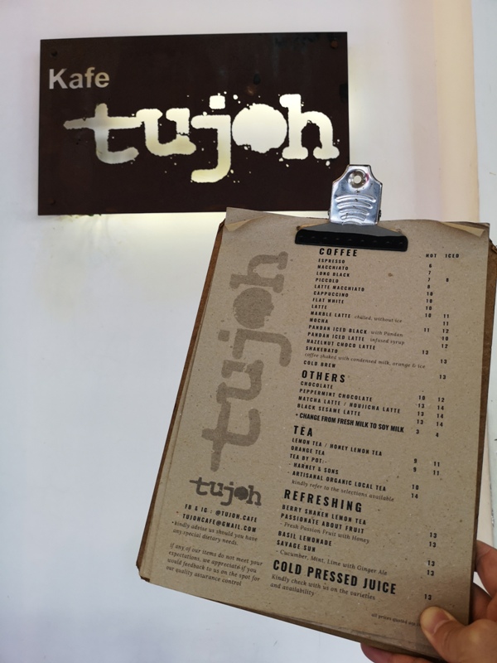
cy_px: 332
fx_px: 517
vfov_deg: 65.3
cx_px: 248
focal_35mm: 27
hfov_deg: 51.4
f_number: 1.8
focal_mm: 3.95
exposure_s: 1/50
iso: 125
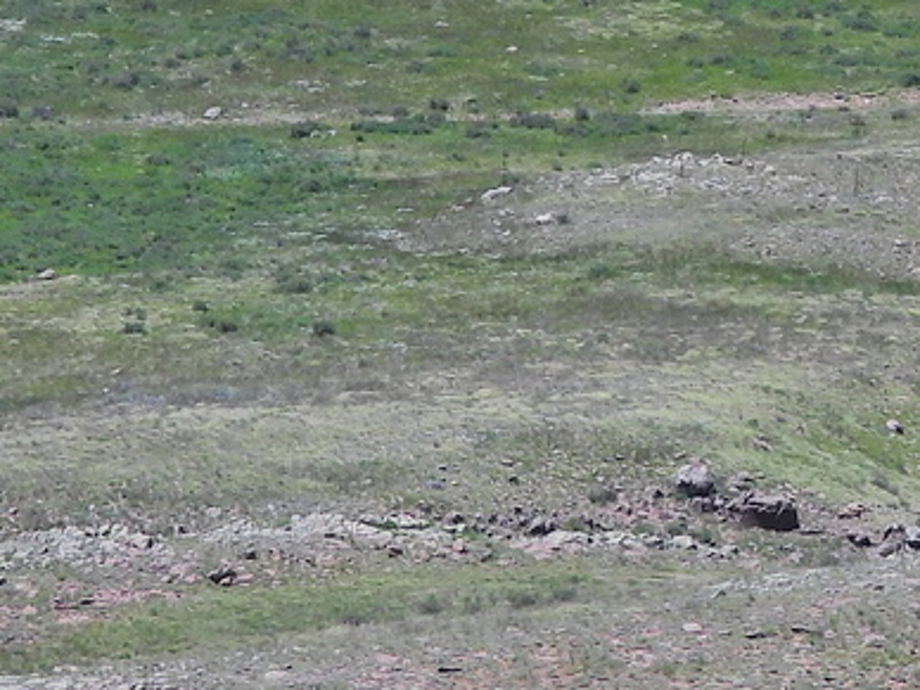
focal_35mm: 660
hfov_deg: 3.0
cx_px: 548
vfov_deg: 2.3
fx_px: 17541
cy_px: -337
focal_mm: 35.7
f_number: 4.5
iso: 100
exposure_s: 1/800
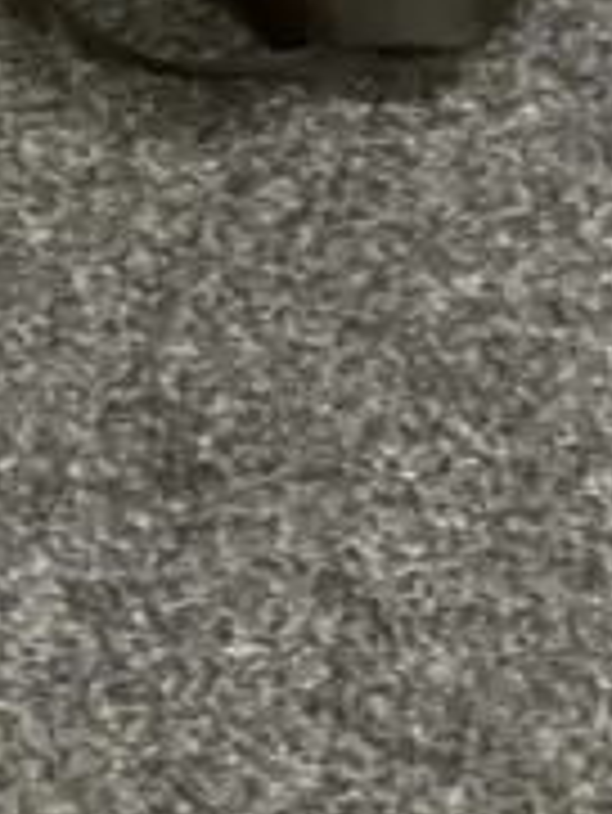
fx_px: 3720
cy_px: -1201
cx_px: -90
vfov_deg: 10.6
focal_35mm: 158
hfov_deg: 9.3
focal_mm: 3.99
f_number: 1.8
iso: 320
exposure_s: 1/33
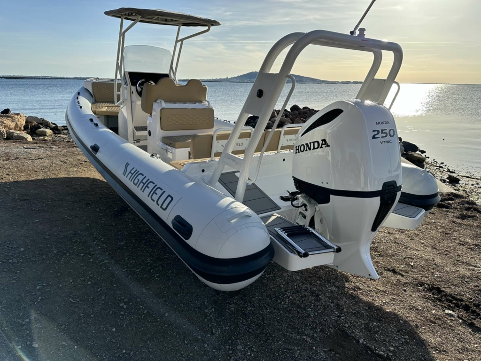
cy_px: 180
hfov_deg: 71.6
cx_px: 240
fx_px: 333
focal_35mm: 24
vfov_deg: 56.8
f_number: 1.78
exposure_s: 1/4762
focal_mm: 6.86
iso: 80
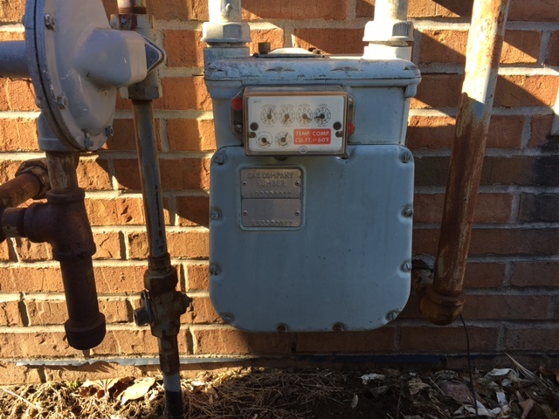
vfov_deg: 48.2
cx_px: 280
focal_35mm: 29
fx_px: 468
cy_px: 210
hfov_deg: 61.7
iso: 25
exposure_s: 1/278
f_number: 2.2
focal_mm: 4.15
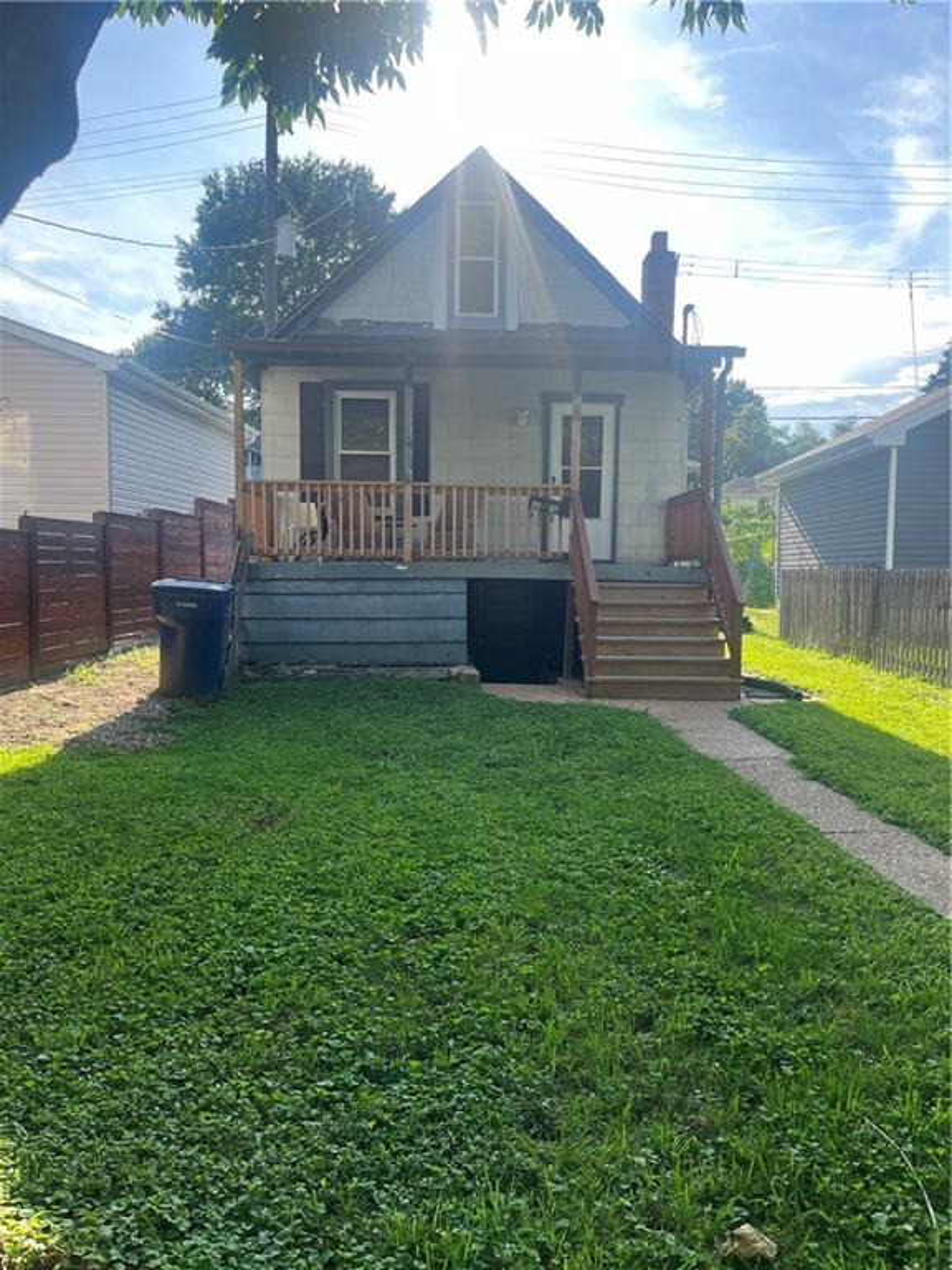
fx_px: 953
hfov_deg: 53.1
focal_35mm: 26
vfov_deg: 67.3
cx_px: 476
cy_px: 635
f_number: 1.6
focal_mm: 5.1
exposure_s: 1/1163
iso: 50
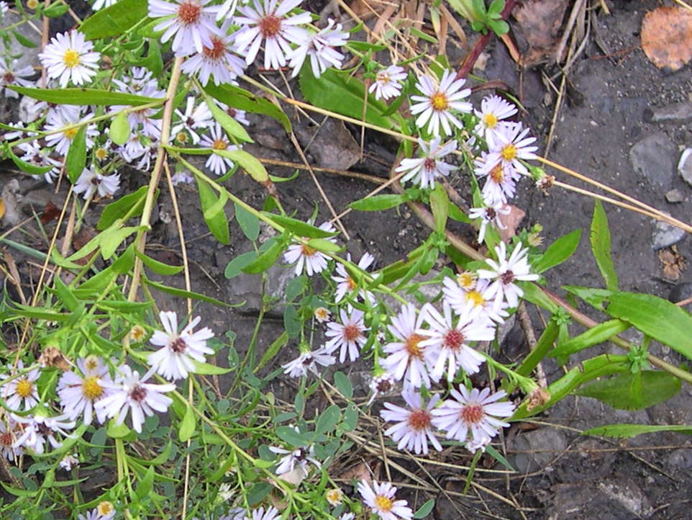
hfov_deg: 25.2
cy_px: 273
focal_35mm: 77
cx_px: 241
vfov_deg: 19.1
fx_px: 1540
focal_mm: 8
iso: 100
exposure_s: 1/59
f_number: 2.8
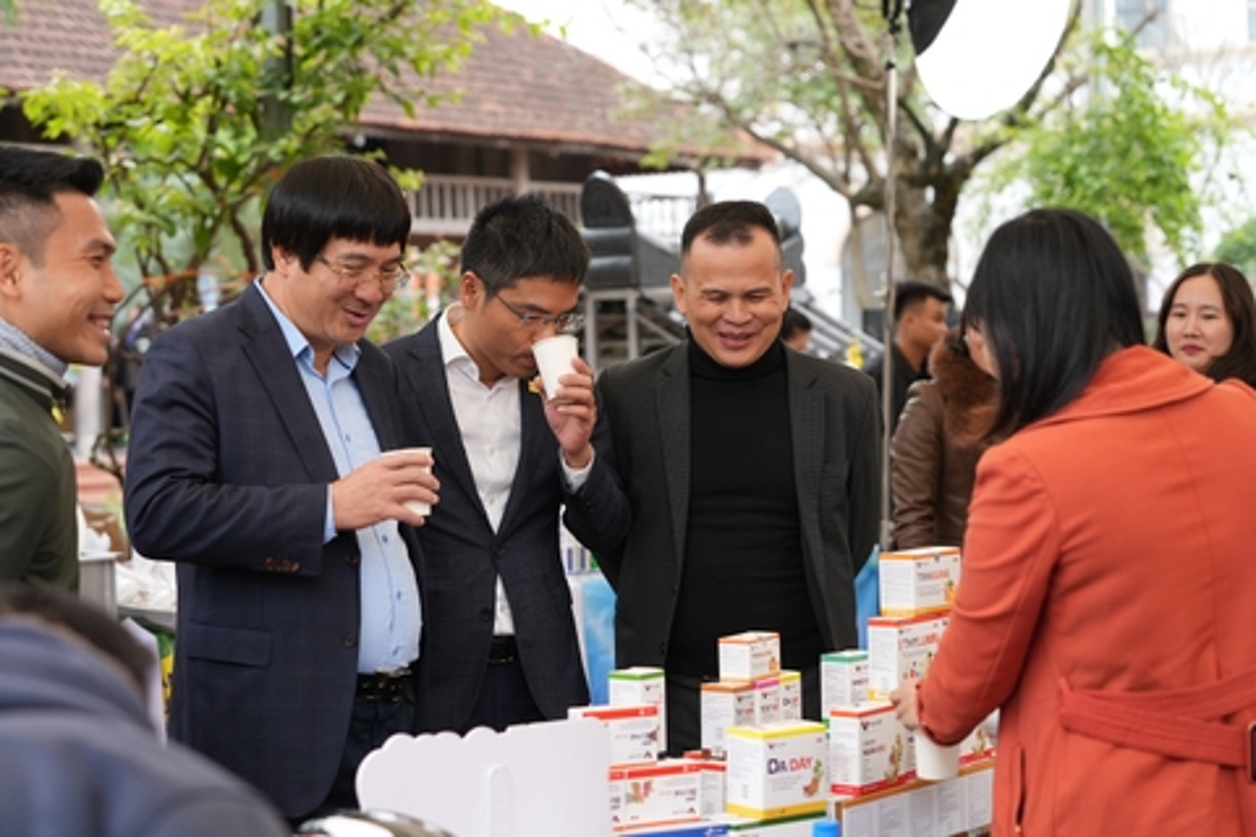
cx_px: 628
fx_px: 2442
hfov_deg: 28.8
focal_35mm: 70
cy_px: 418
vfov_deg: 19.5
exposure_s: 1/640
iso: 800
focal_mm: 70
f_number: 4
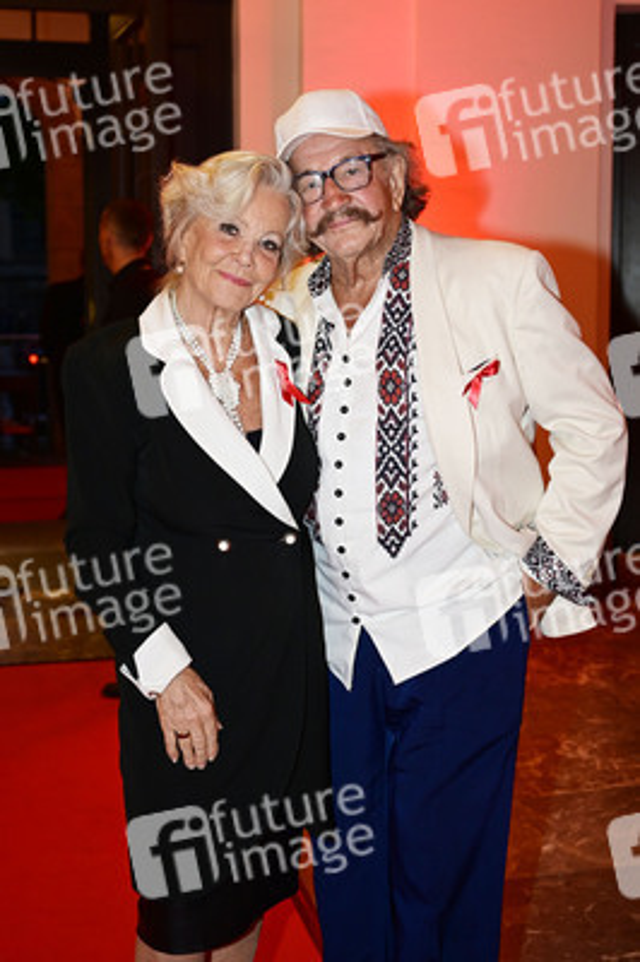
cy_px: 481
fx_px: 1175
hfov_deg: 30.5
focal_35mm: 44
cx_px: 320
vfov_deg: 44.5
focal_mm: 44
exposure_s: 1/200
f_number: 4.5
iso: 1600
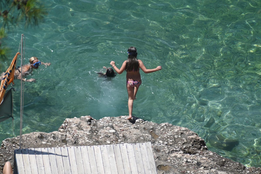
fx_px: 3262
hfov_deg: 4.6
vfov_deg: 3.1
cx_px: 130
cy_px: 87
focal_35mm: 450
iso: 100
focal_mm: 300
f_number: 6.3
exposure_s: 1/640
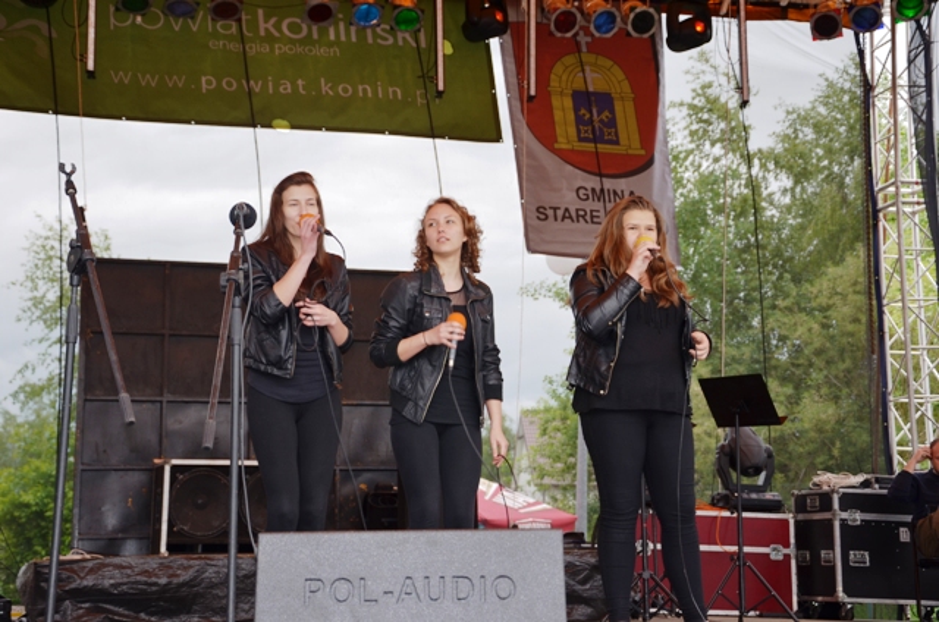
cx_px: 470
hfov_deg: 33.5
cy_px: 311
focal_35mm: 60
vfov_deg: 22.5
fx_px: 1562
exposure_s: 1/100
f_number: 4.5
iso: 100
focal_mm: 40
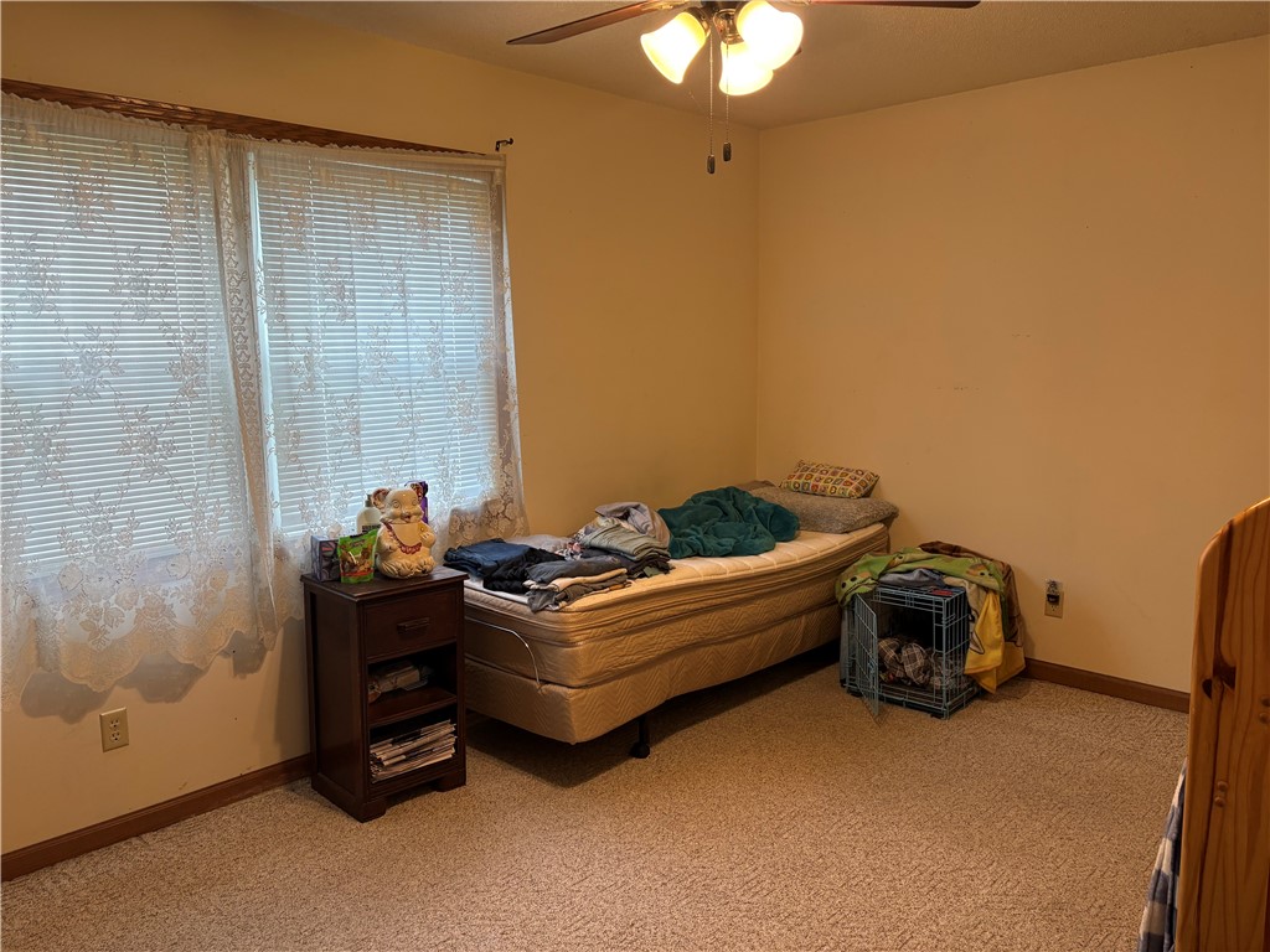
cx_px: 635
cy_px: 476
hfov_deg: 67.3
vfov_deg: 53.1
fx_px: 954
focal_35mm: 26
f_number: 1.6
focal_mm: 5.96
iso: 125
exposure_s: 1/60
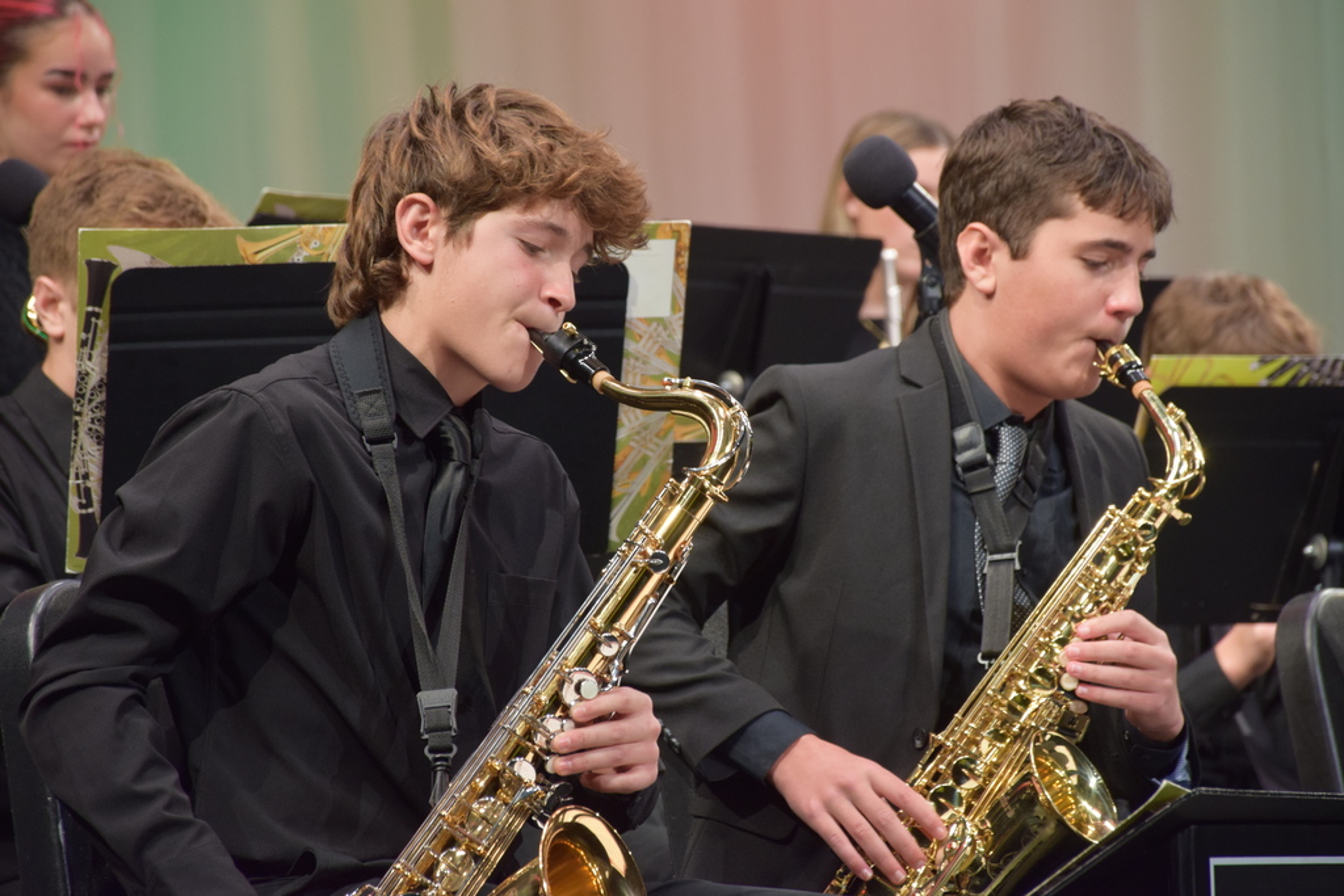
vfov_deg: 6.5
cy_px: 448
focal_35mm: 210
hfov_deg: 9.8
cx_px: 672
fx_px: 7841
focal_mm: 140
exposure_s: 1/125
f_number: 5.6
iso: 1000
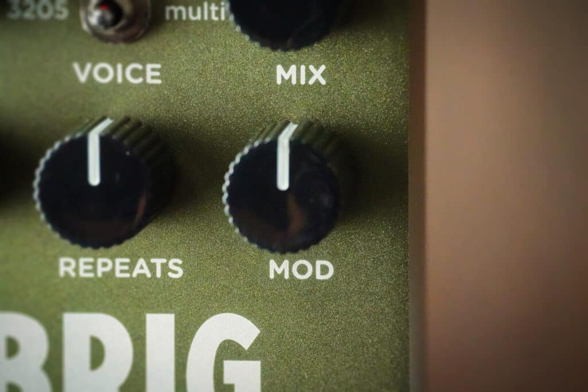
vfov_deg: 13.0
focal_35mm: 105
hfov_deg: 19.5
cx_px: 294
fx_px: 1715
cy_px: 196
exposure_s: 1/125
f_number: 11
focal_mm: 105
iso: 51200
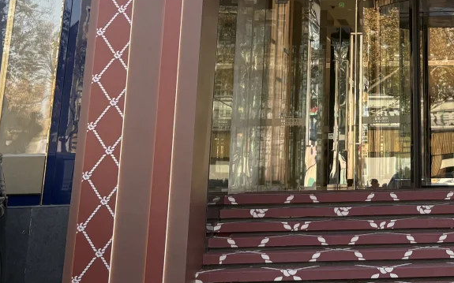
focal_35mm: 69
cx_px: 430
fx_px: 853
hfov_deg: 28.4
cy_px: -84
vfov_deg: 17.7
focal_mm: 5.96
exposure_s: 1/226
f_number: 1.6
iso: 40
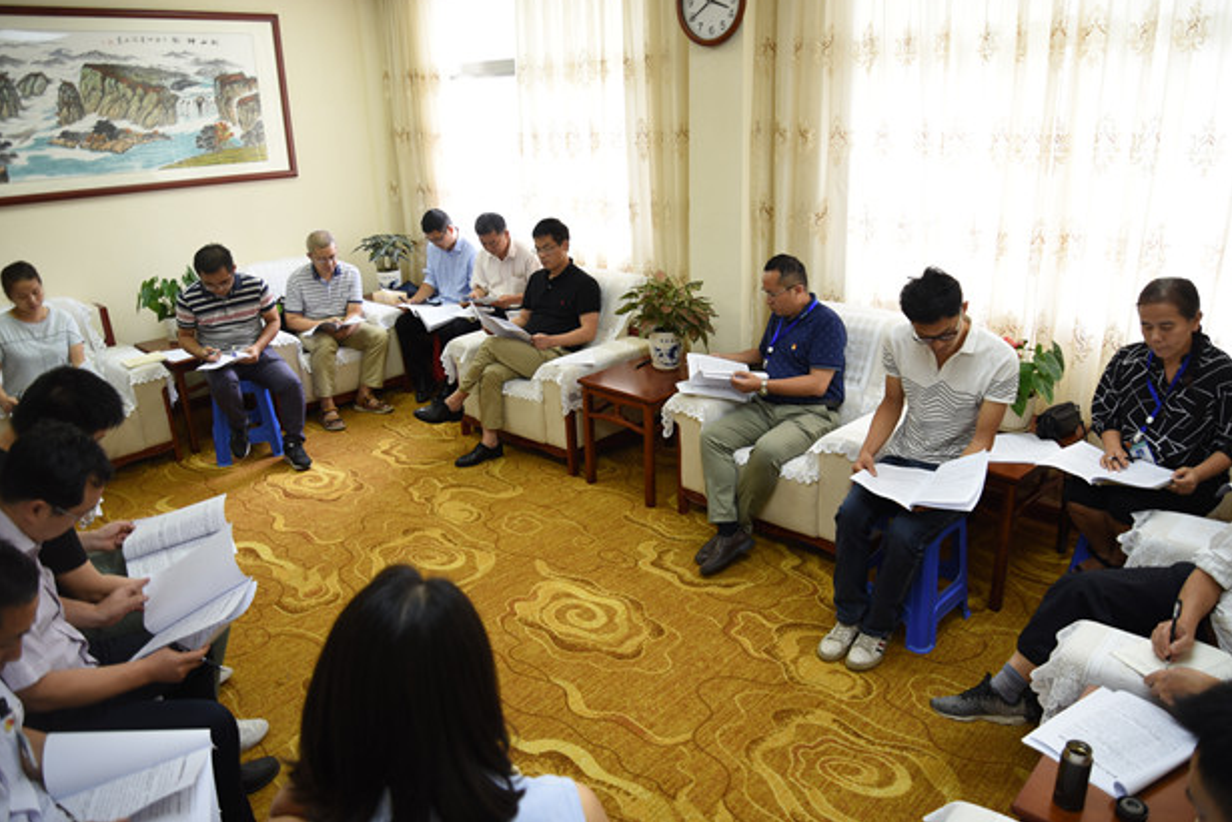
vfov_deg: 51.3
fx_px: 855
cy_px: 400
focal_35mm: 25
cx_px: 623
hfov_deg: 71.5
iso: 320
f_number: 3.5
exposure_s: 1/50
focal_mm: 24
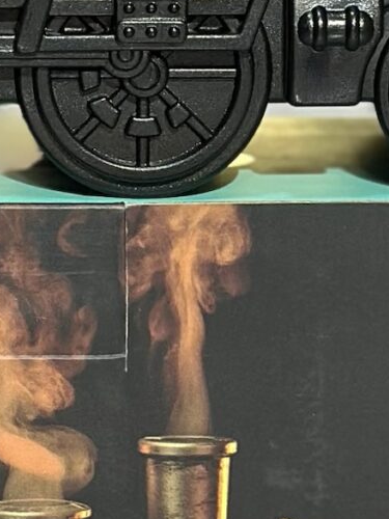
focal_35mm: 246
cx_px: -57
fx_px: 3686
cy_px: 9
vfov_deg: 8.0
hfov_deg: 6.0
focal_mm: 6.86
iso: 80
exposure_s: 1/100
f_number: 1.78
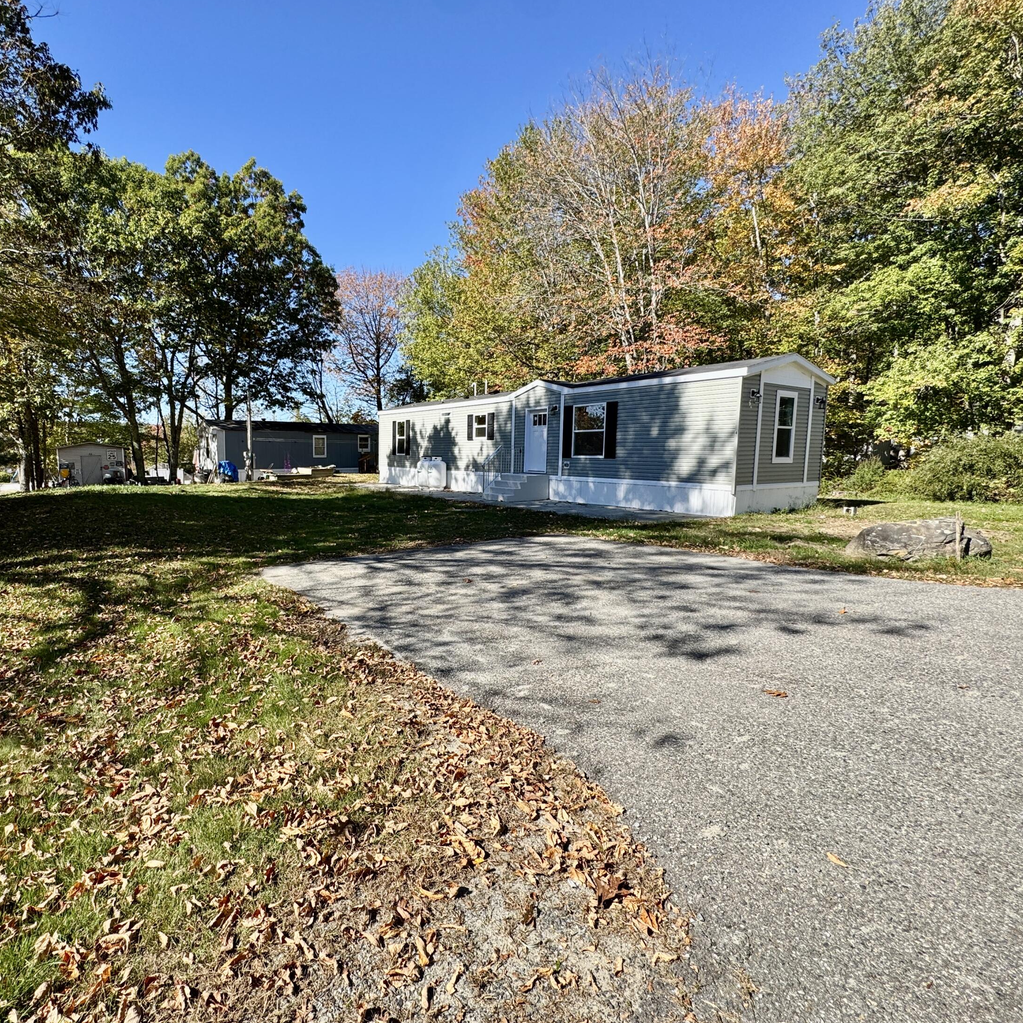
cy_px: 512
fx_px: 568
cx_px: 393
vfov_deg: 84.0
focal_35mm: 17
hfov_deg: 82.6
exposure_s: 1/1006
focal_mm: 2.22
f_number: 2.2
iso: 50
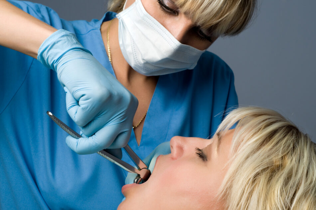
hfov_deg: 27.0
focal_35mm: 75
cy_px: 105
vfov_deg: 18.1
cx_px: 158
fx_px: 658
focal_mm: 50
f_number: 11
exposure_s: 1/125
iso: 200
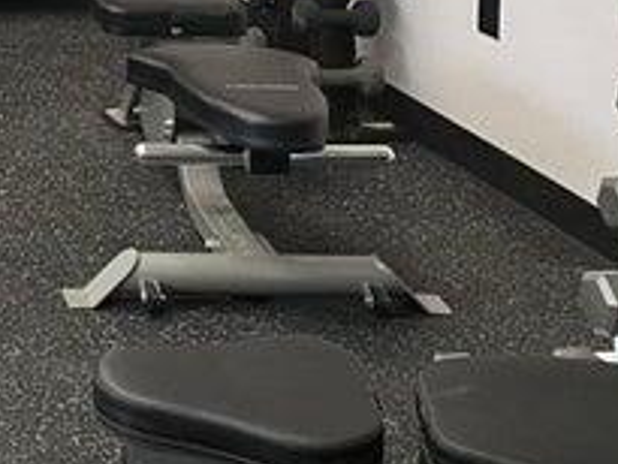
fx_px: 1929
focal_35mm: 108
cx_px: -273
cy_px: -419
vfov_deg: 12.3
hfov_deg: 16.7
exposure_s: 1/60
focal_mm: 4.25
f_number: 1.8
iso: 125
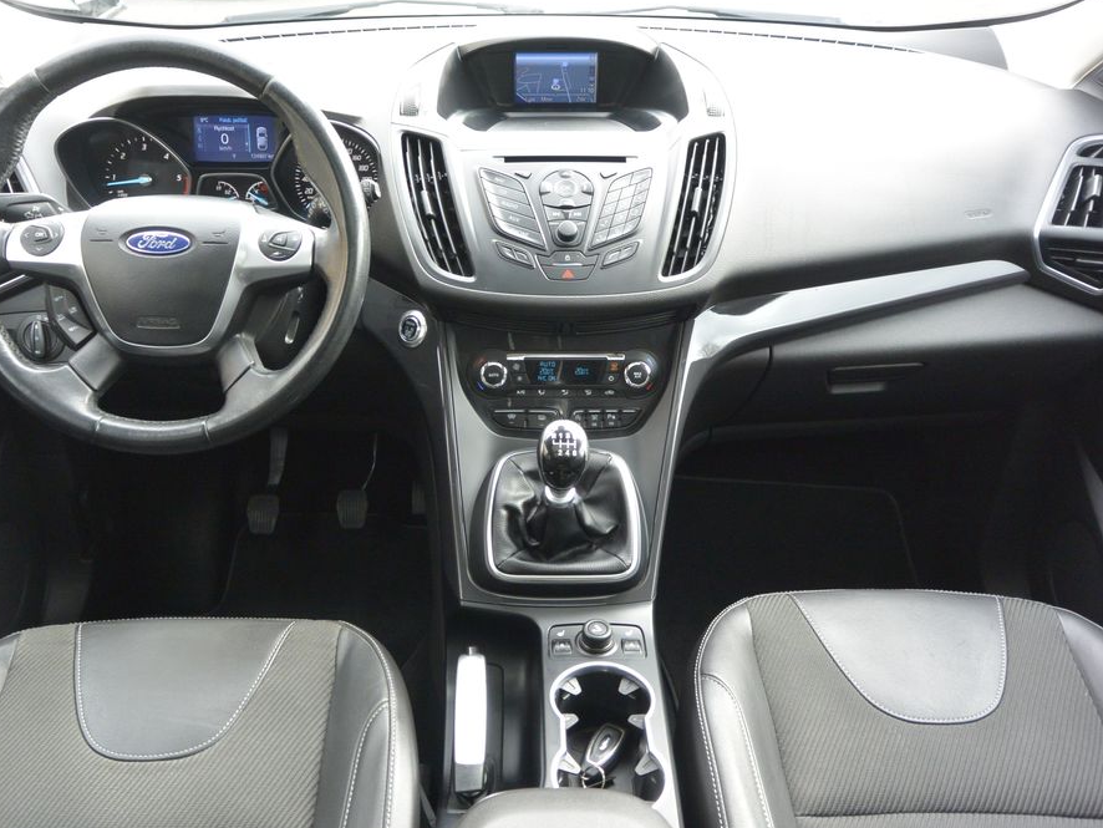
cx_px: 527
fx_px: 956
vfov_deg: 46.8
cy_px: 408
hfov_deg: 59.9
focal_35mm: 30
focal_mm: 10
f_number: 3.5
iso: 320
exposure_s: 1/125
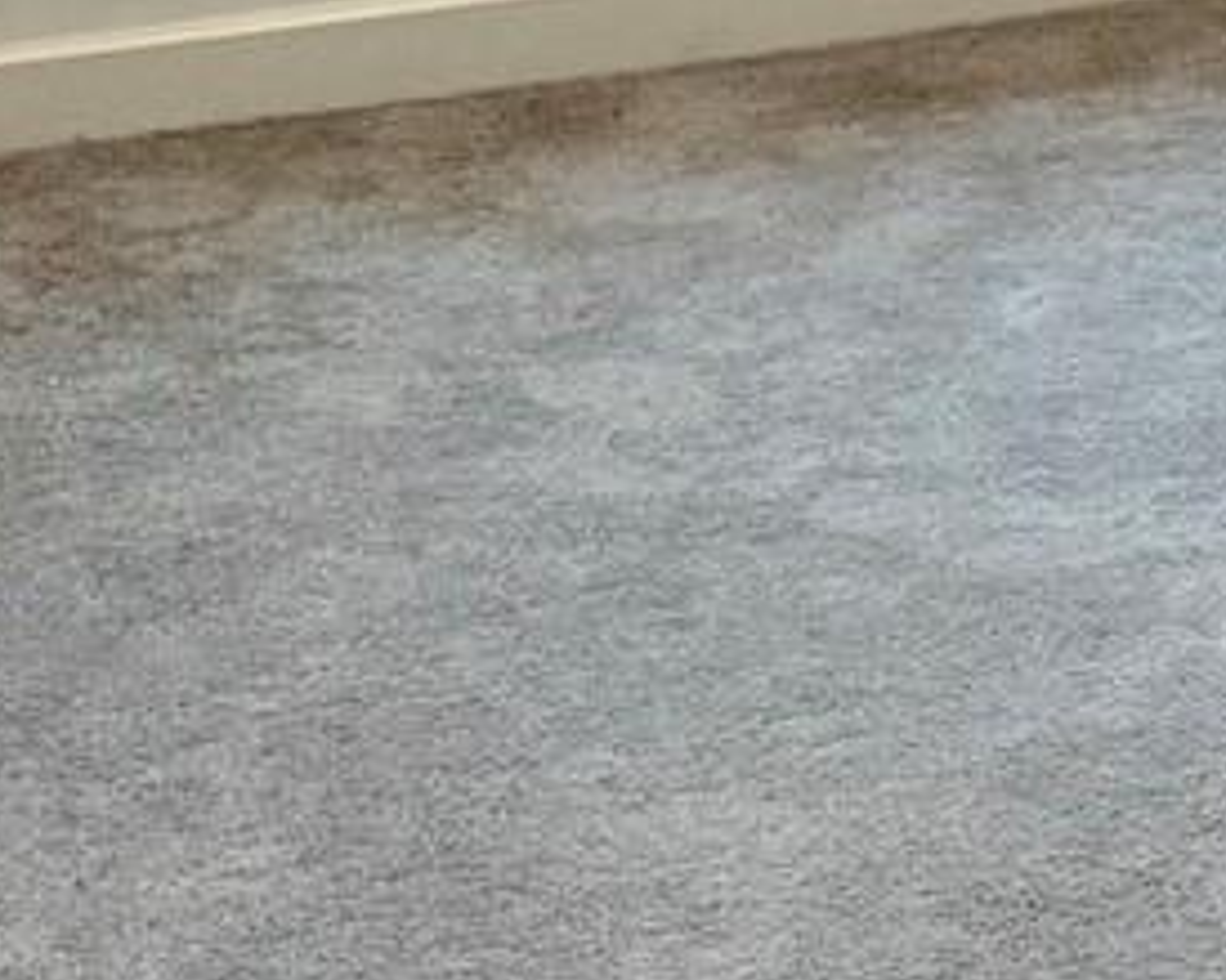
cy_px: -653
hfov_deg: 9.6
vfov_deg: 8.6
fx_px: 6348
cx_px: 3119
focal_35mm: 175
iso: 200
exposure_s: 1/235
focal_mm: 6.76
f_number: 1.78
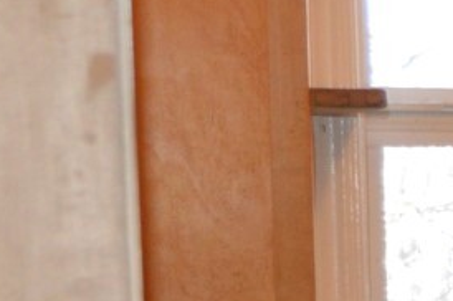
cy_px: 791
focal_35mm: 268
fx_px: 3368
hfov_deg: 7.1
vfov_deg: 4.9
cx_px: 1228
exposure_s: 1/60
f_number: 3.8
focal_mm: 24
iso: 450
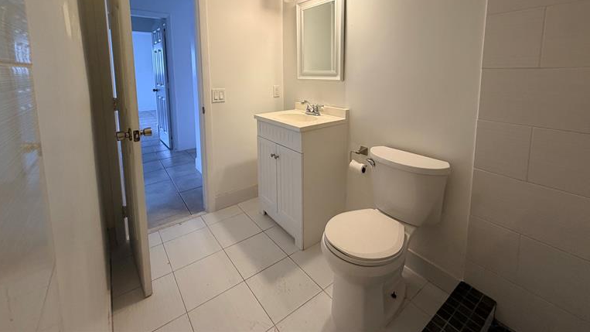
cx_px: 287
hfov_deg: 99.4
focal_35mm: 16
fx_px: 250
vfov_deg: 64.6
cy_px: 101
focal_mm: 2.22
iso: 250
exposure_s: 1/120
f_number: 2.2
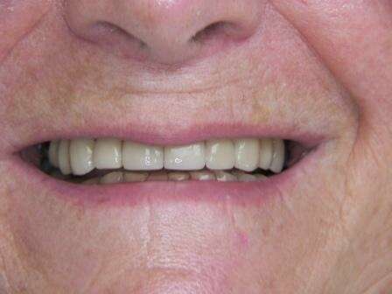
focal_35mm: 110
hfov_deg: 17.9
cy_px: 147
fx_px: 1246
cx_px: 196
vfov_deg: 13.5
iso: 64
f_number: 3.2
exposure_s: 1/40
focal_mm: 18.3
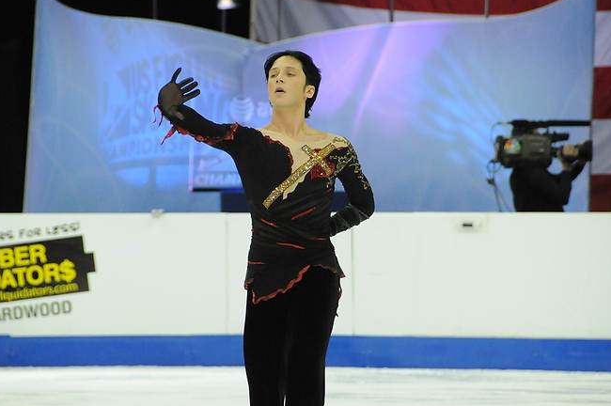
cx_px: 291
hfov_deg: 5.6
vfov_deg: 3.7
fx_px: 6256
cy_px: 198
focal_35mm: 369
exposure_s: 1/640
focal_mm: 200
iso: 3200
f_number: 5.6
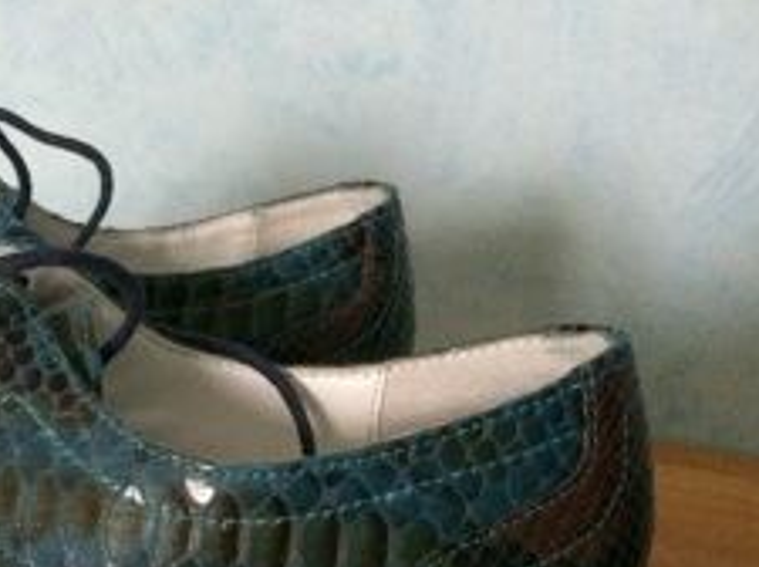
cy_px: 537
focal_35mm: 62
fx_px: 1357
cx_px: 37
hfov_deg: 29.6
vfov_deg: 22.8
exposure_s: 1/17
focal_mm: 4.15
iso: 500
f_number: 2.2
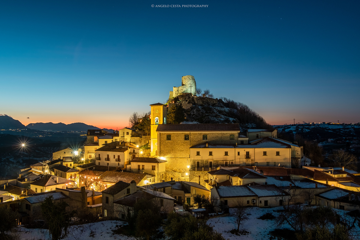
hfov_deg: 54.4
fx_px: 350
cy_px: 120
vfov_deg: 37.9
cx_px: 180
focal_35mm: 35
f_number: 6.4
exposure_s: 6.5
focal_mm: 23
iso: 200
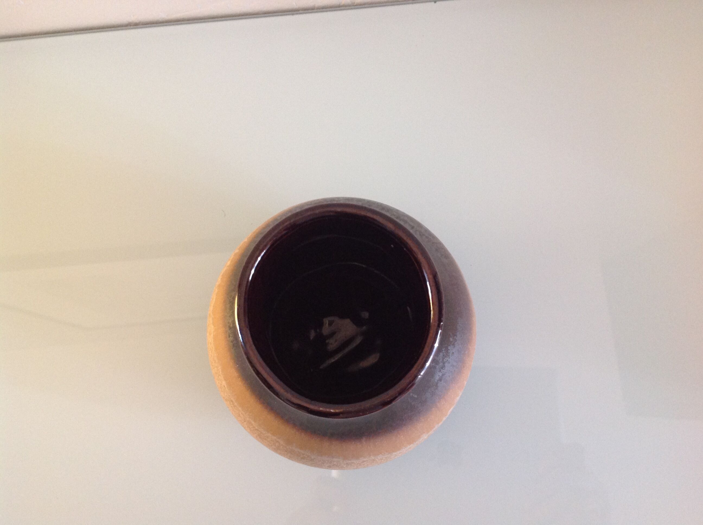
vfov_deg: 40.6
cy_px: 262
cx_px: 352
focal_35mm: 35
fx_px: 710
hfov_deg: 52.7
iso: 200
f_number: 2.4
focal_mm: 4.28
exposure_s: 1/15
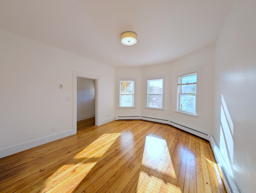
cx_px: 128
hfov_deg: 110.5
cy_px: 96
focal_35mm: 12
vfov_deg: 94.6
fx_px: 89
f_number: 1.95
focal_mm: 2.23
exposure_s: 1/1337
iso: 40
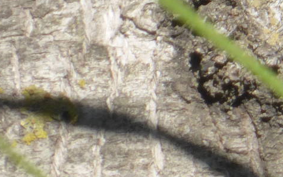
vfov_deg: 0.6
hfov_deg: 1.0
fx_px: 15973
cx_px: 325
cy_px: -147
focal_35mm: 2070
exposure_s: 1/500
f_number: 6.4
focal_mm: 86
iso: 250
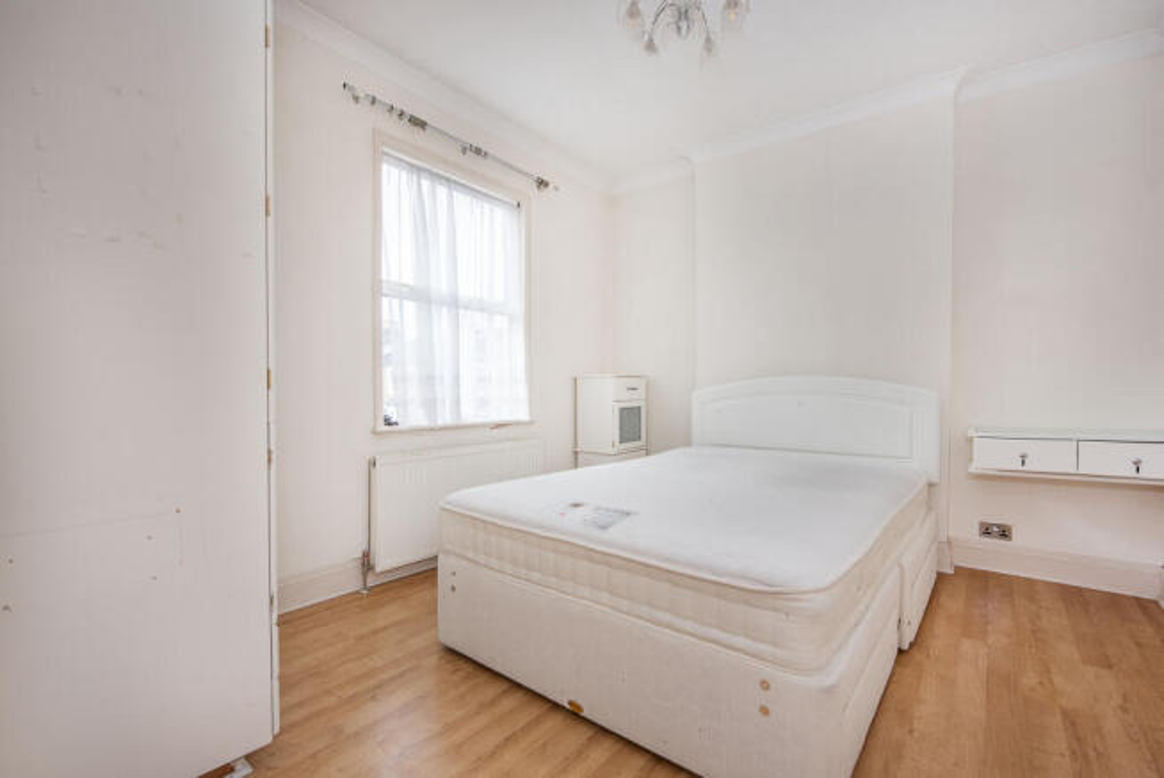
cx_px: 582
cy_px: 389
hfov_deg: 104.2
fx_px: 453
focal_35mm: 14
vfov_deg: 81.3
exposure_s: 1/125
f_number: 5.6
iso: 500
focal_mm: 14
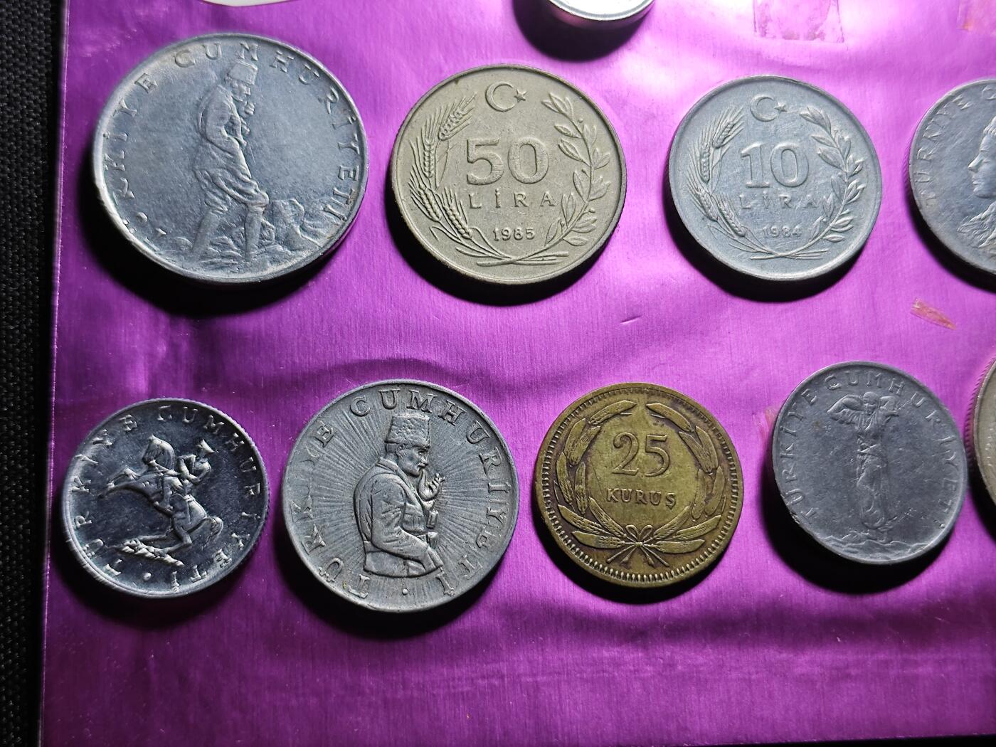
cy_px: 374
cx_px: 498
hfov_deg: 38.9
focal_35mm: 49
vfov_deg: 29.7
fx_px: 1410
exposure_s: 1/100
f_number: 1.6
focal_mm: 5.84
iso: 80
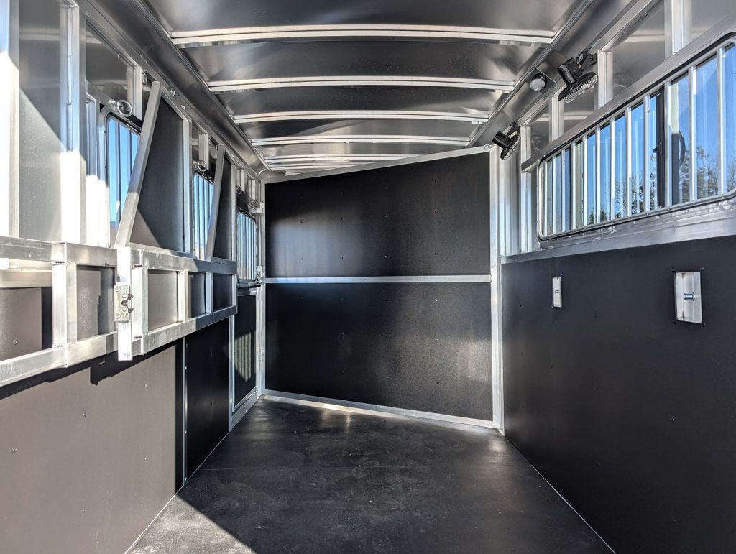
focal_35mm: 24
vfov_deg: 56.9
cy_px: 277
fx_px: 511
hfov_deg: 71.5
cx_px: 368
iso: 20
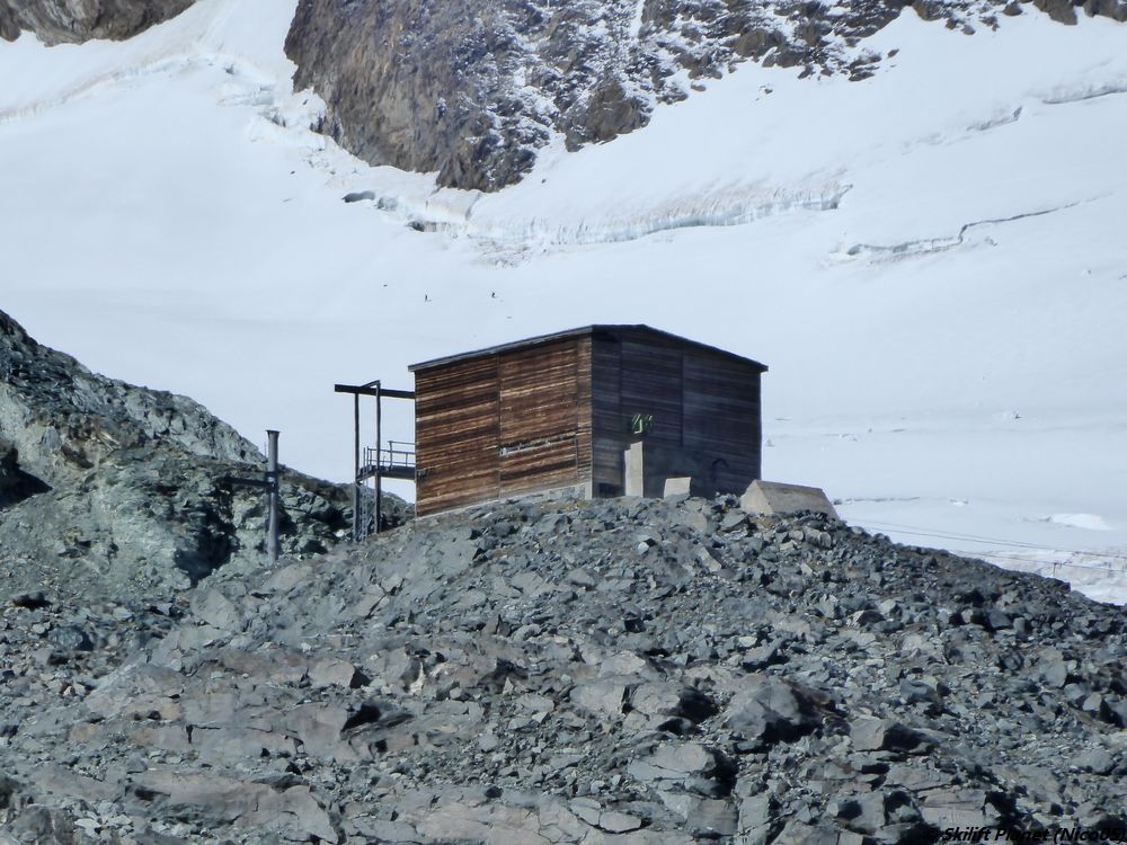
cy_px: 422
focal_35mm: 753
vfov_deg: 2.0
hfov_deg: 2.6
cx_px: 564
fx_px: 24516
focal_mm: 121.5
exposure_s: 1/1300
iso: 160
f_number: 6.3
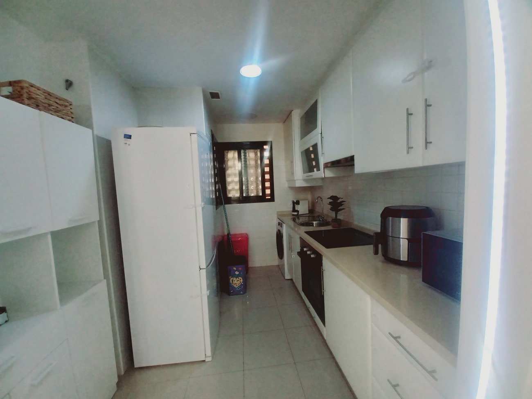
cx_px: 266
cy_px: 200
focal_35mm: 13
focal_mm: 1.42
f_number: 2.2
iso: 125
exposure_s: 1/50
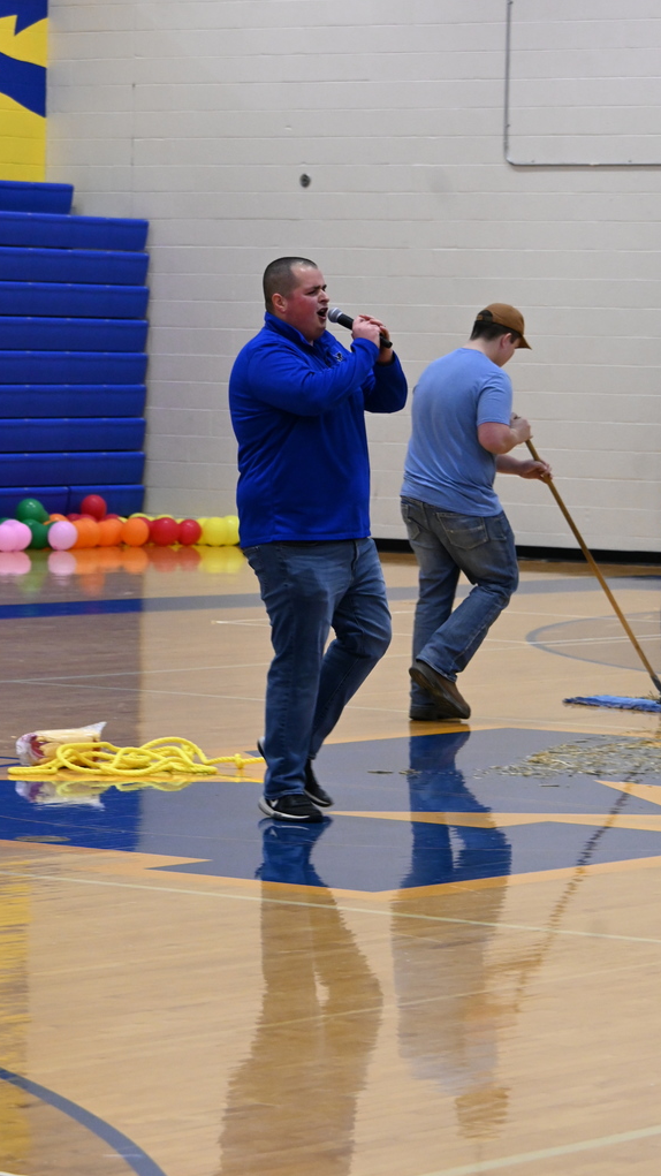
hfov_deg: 7.3
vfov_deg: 13.0
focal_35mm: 166
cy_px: 589
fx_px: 5160
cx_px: 381
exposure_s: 1/125
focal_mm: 105
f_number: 6.3
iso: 2800
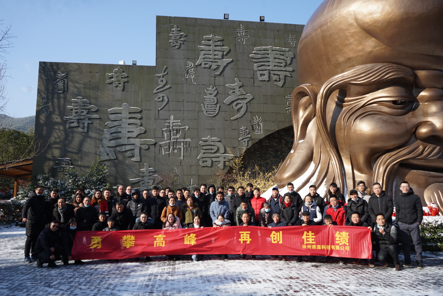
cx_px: 222
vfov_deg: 46.5
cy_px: 148
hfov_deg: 65.4
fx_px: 345
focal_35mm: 28
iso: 100
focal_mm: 28
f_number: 6.3
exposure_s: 1/250
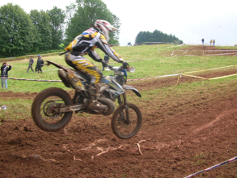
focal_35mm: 35
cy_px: 89
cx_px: 118
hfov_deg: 52.6
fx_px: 240
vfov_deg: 40.7
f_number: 2.8
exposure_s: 1/210
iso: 50
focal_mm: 5.8
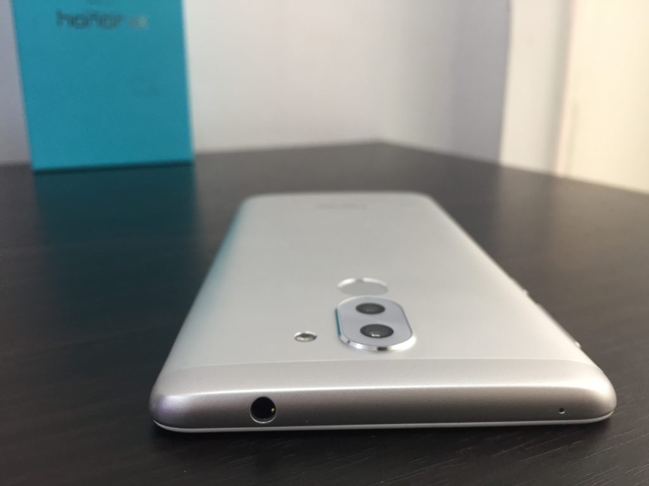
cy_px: 243
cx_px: 324
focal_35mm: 29
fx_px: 544
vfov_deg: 48.2
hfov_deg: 61.7
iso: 125
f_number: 2.2
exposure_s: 1/33
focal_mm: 4.15
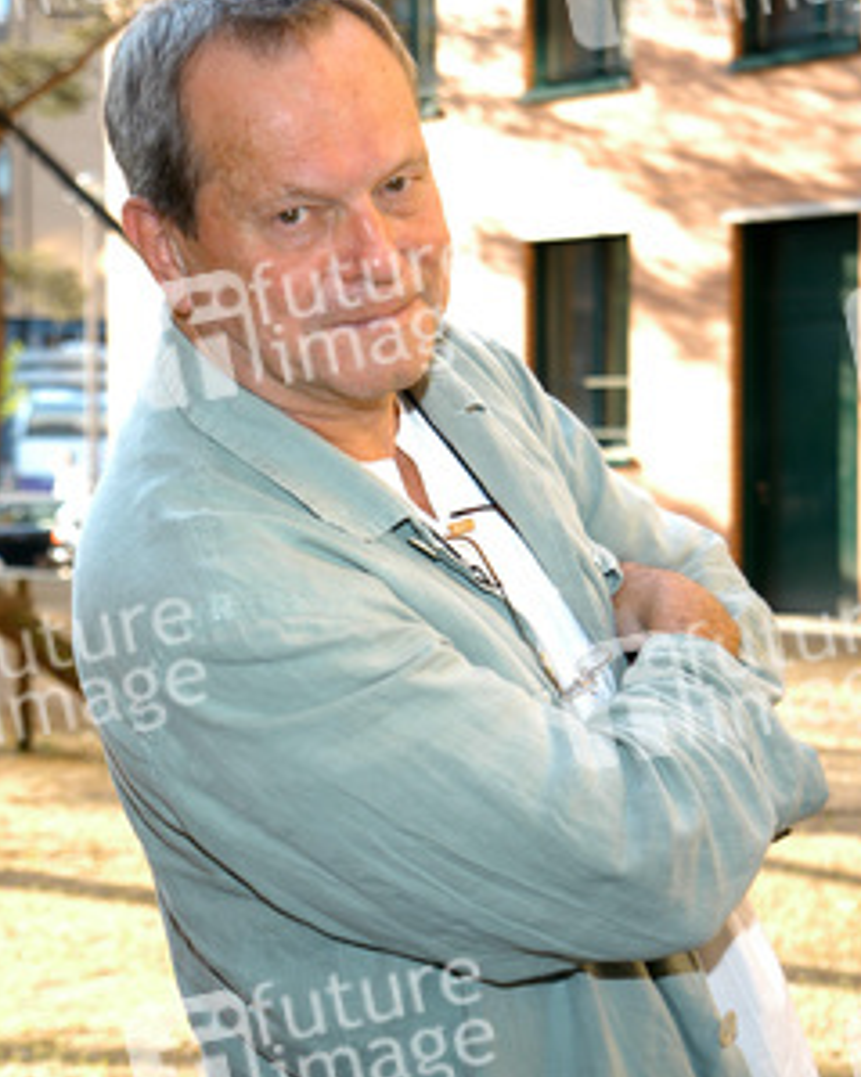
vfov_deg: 20.4
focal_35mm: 94
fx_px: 2996
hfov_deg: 16.4
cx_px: 414
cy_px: 504
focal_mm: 50
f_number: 4.8
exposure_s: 1/80
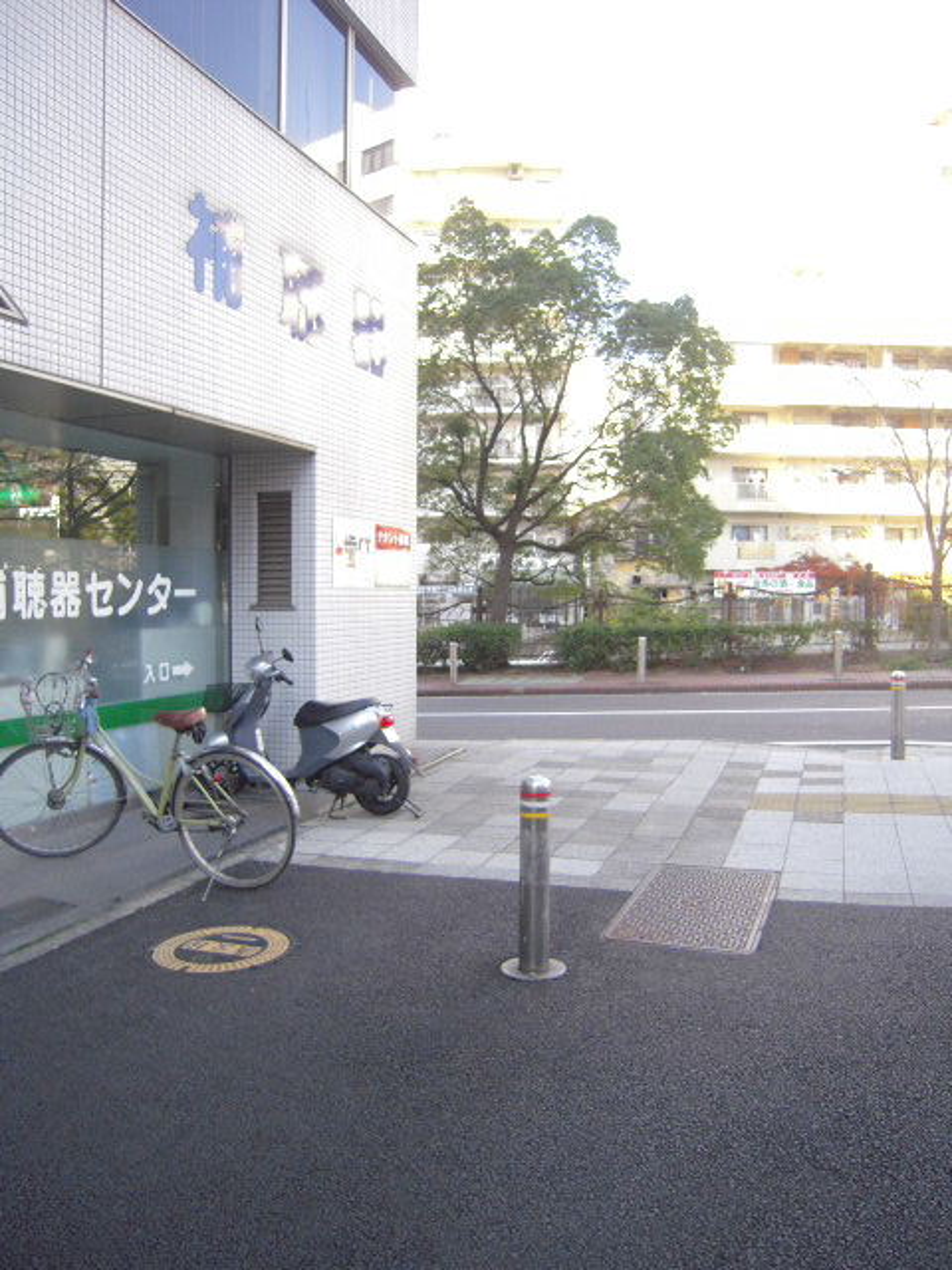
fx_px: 1027
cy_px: 635
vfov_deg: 63.4
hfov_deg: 49.7
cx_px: 476
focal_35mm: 28
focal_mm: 5
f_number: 2.7
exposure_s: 1/250
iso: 320
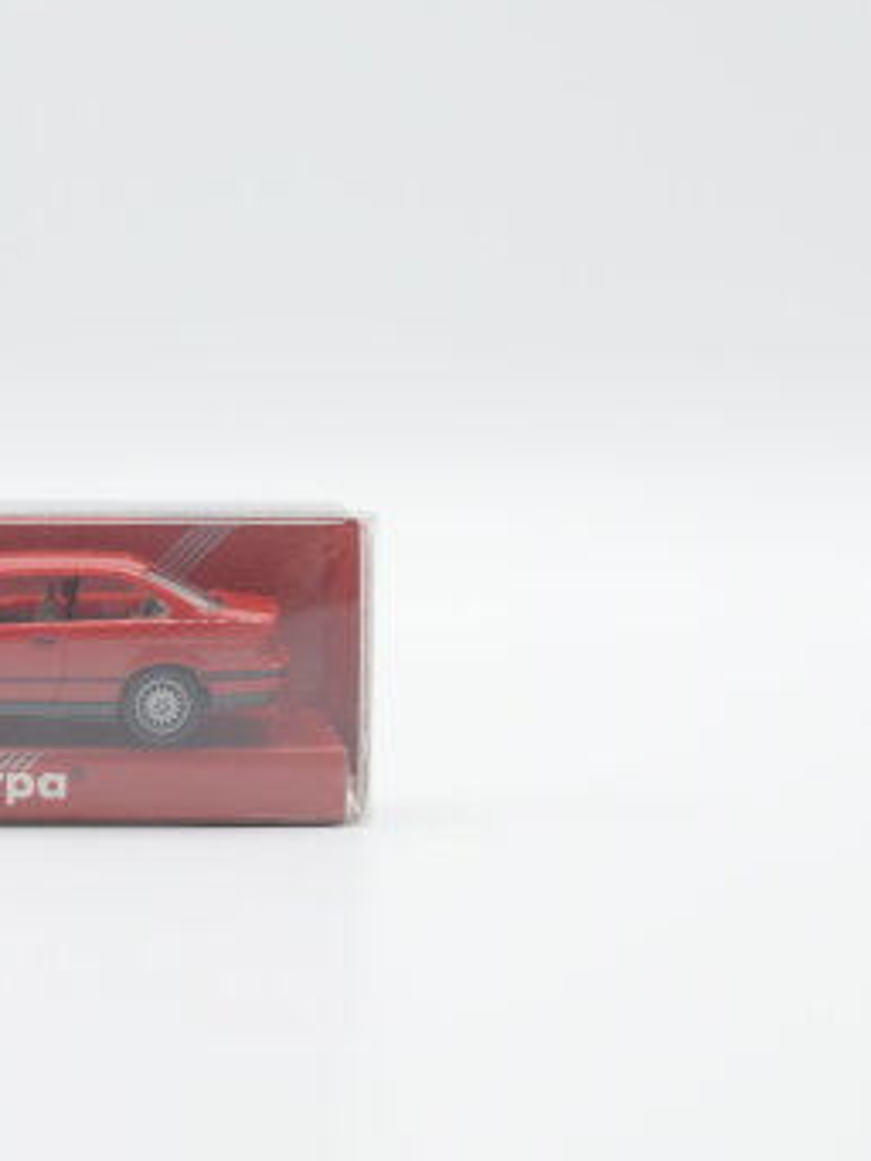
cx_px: 3
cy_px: 672
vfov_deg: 22.0
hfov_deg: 16.3
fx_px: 2979
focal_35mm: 89
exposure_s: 1/160
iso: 400
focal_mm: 35
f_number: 8
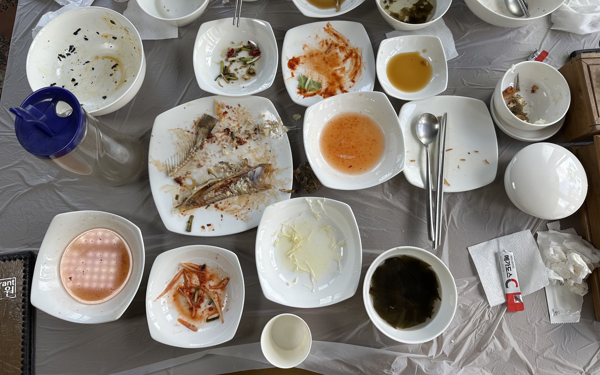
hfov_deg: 70.4
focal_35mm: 26
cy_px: 150
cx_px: 303
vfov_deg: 47.3
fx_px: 425
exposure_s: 1/120
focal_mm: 6.86
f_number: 1.78
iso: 50
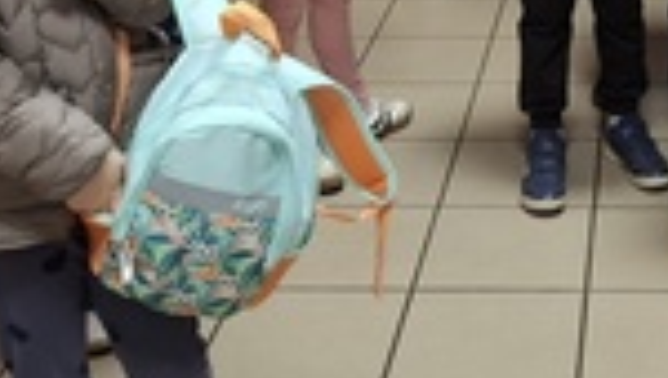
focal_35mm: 80
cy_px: -227
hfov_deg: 25.8
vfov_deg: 14.0
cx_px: 583
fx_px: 1420
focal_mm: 5.54
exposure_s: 1/33
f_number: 1.8
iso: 250
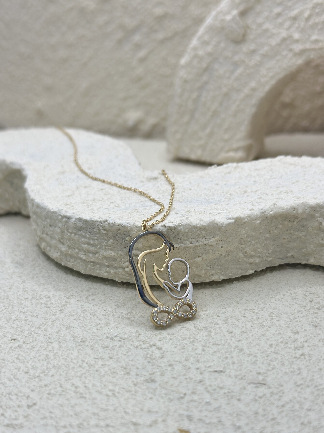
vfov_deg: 39.7
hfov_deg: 30.3
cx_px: 162
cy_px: 216
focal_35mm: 48
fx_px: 599
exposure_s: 1/767
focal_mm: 6.86
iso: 80
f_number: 1.78
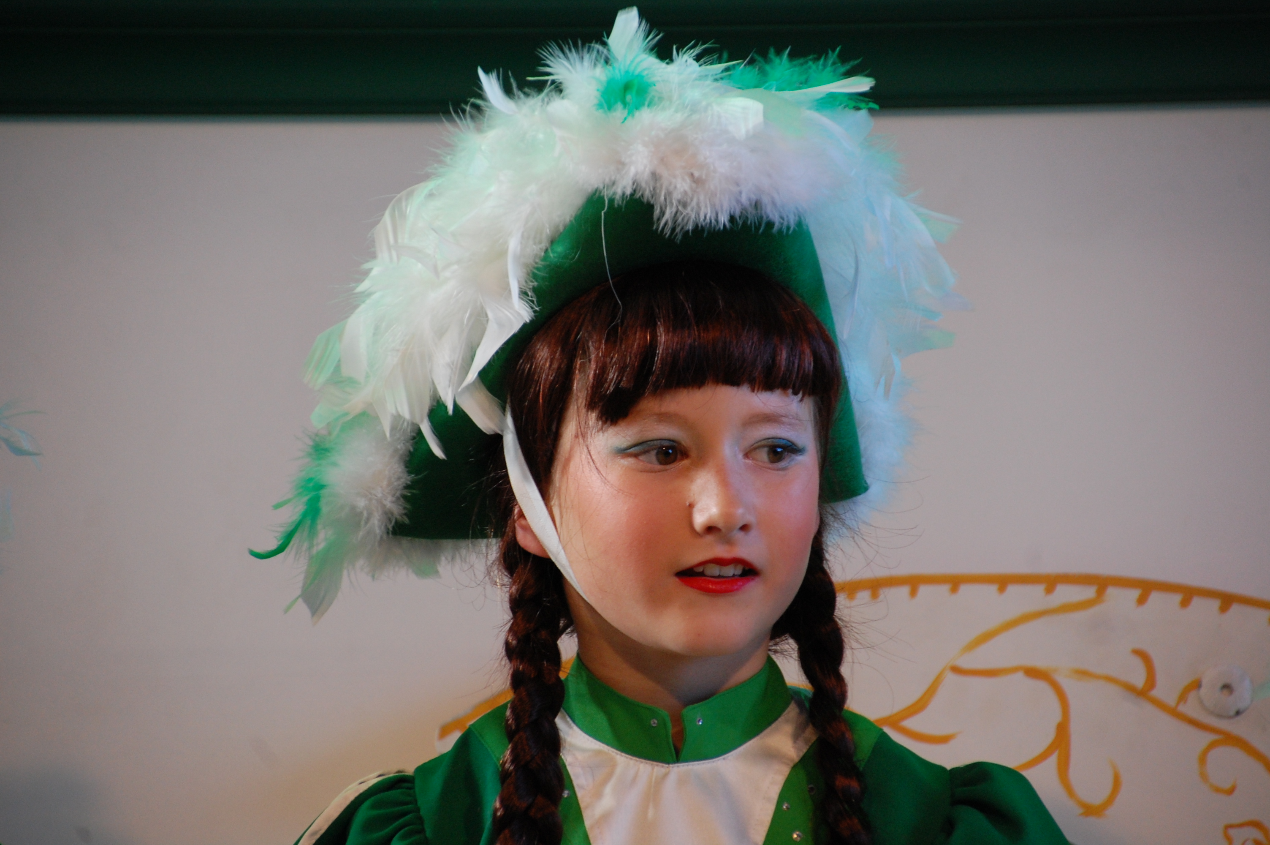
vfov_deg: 4.2
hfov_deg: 6.2
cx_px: 635
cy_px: 422
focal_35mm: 330
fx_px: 11631
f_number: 6.3
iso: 800
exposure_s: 1/100
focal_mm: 220
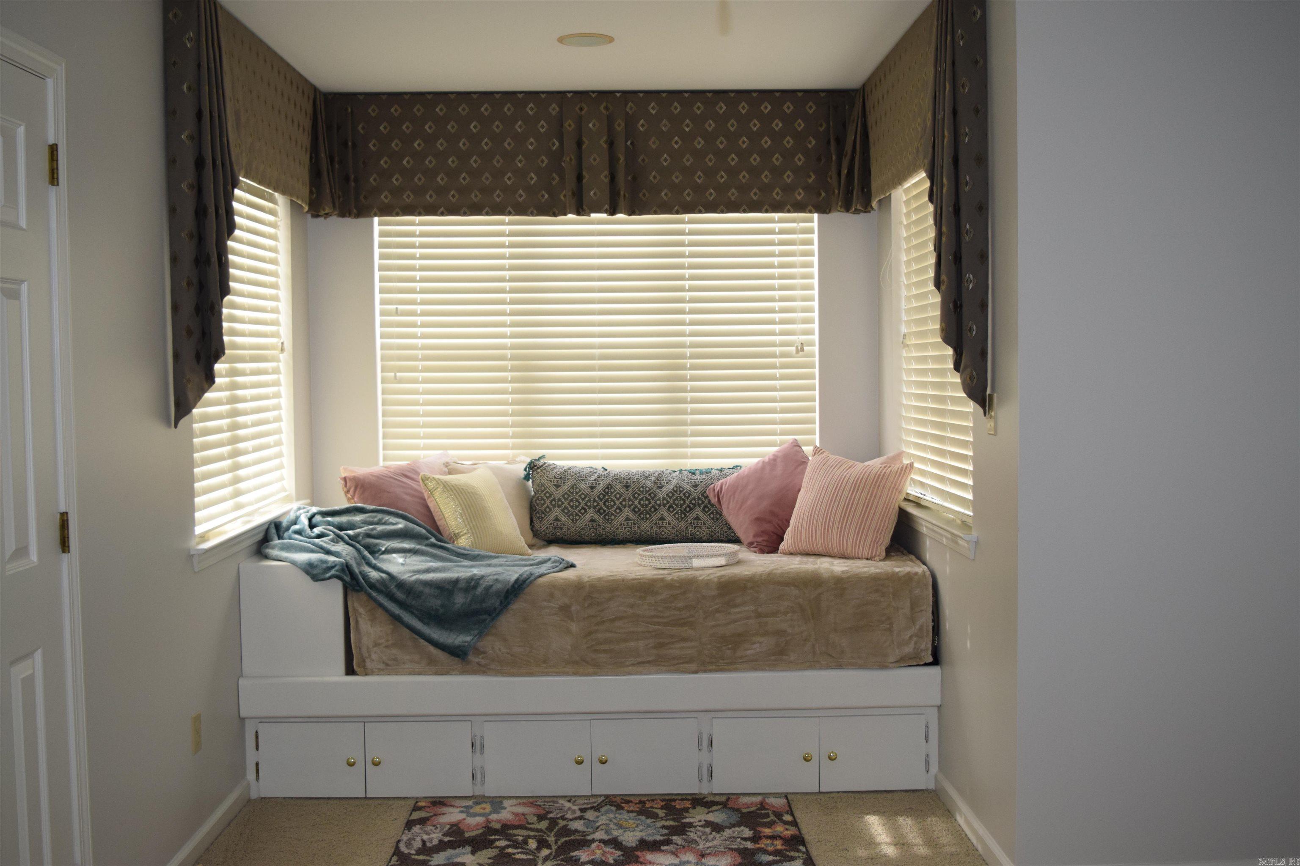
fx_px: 1354
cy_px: 433
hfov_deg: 51.3
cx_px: 650
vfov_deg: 35.5
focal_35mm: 38
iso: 800
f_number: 5.6
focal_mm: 25
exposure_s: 1/125
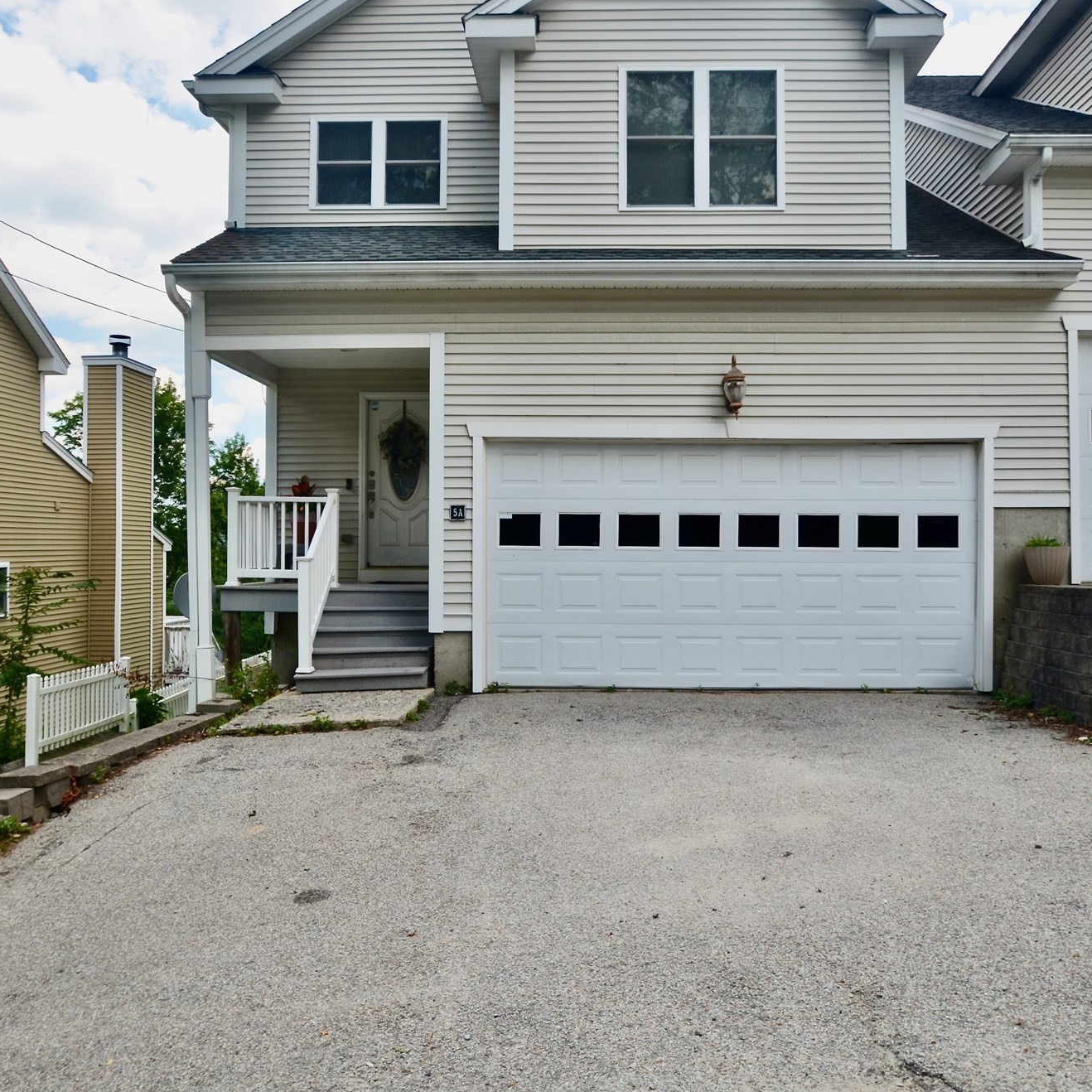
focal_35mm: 30
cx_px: 573
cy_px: 534
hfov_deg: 54.5
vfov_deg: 54.6
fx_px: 1059
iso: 200
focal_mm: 15
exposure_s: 1/160
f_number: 6.3
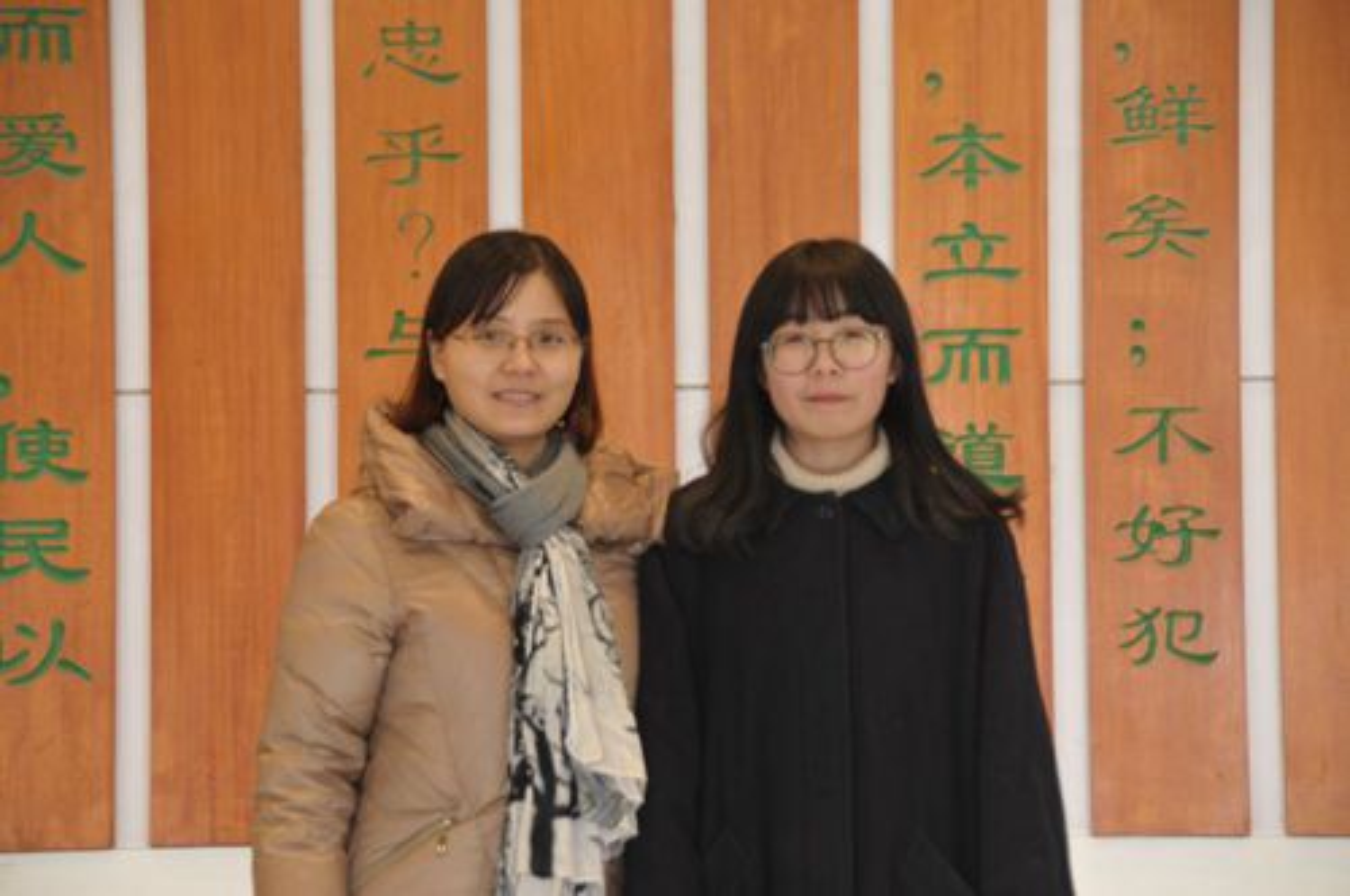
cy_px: 448
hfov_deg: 14.4
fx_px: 5337
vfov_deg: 9.6
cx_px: 675
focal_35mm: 142
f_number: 5.6
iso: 320
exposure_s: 1/6
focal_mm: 95
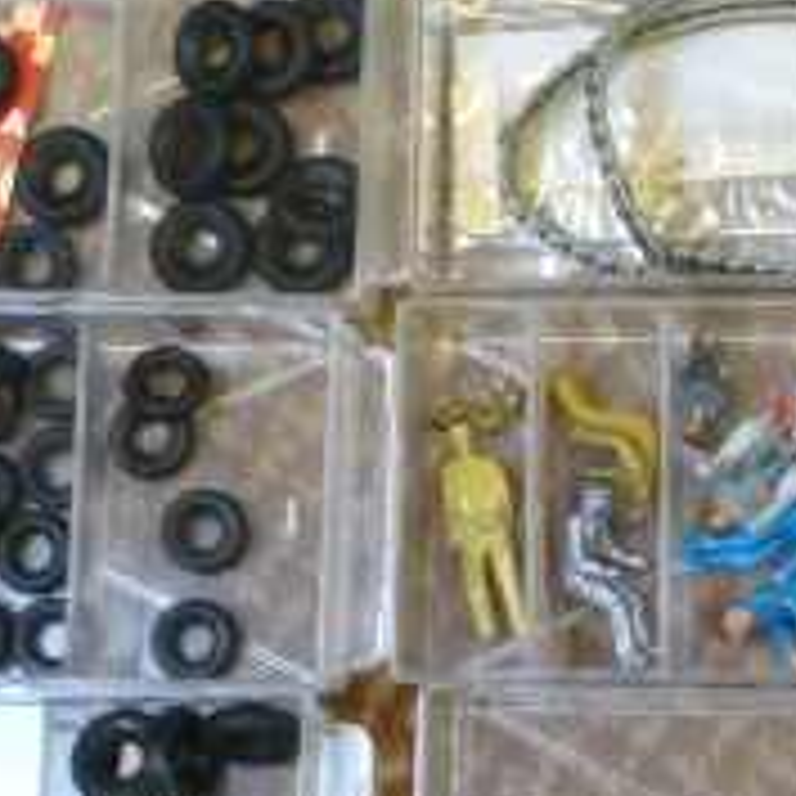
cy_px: 468
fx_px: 3070
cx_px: 756
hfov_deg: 14.6
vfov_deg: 14.8
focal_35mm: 118
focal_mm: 5.2
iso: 250
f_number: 3.3
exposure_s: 1/30
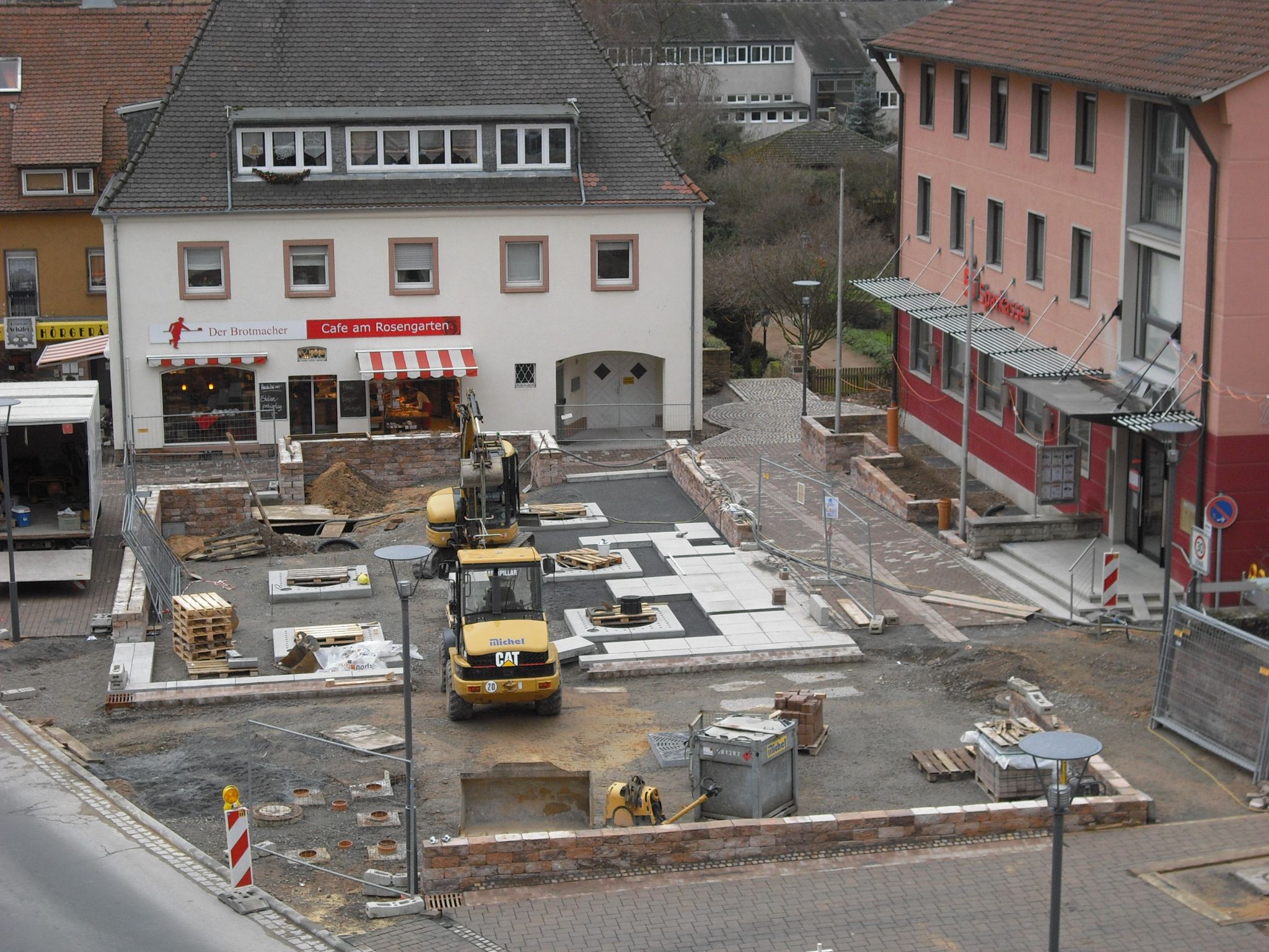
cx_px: 634
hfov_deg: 29.8
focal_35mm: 65
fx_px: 2383
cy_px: 476
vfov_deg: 22.6
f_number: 3.8
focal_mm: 10.7
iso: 100
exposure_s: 1/160
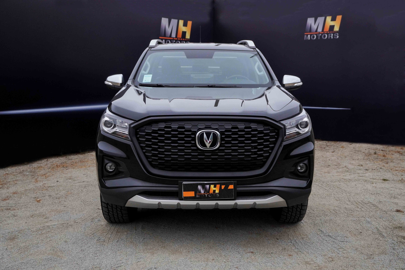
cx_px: 202
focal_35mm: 38
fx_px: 422
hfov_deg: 51.3
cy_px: 135
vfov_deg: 35.5
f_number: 4.5
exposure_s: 1/3200
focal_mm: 25
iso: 500
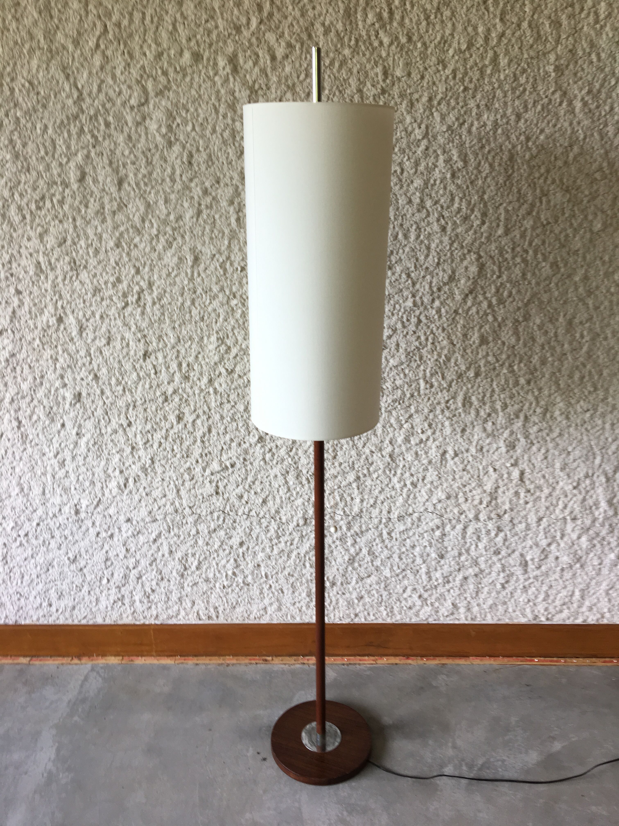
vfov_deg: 61.7
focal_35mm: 29
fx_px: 691
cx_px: 310
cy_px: 413
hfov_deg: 48.2
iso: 25
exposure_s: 1/50
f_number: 2.2
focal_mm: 4.15
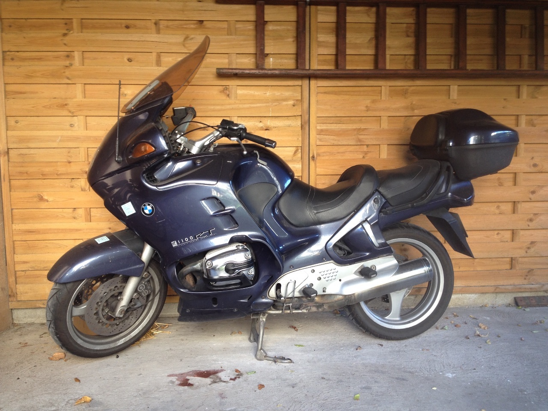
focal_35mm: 35
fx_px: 554
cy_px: 206
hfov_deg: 52.6
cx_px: 274
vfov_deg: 40.7
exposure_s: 1/30
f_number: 2.4
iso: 50
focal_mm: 4.28
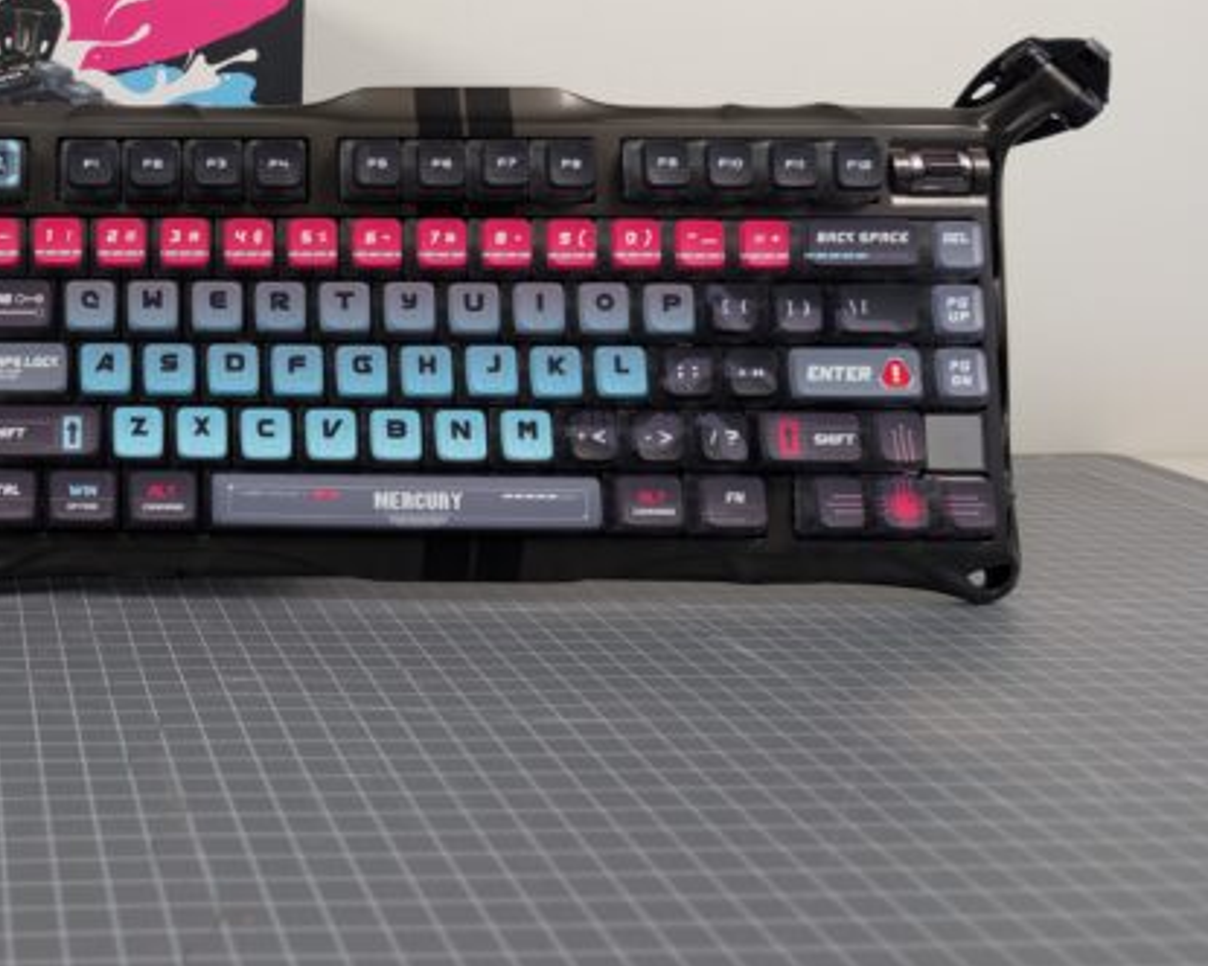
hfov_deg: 37.7
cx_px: 65
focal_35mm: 45
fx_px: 1609
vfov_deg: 32.9
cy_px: 262
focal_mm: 6.9
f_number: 1.68
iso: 111
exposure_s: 1/334
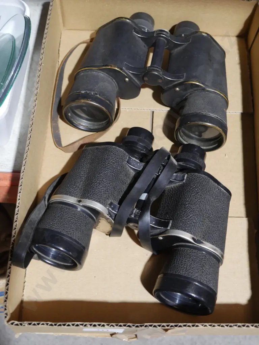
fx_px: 499
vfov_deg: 38.2
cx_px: 130
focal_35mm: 50
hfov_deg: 29.1
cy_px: 172
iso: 1600
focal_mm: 25
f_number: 5.6
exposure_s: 1/60
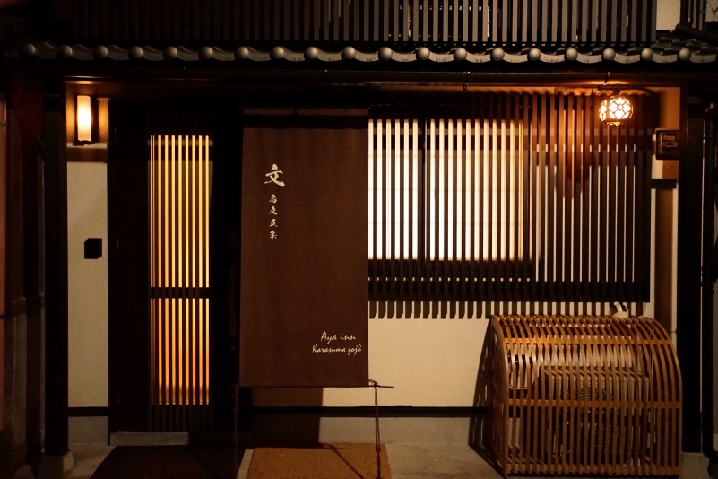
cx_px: 359
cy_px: 240
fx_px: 658
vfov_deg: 40.0
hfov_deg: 57.2
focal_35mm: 33
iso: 3200
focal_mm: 33
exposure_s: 1/25
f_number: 4
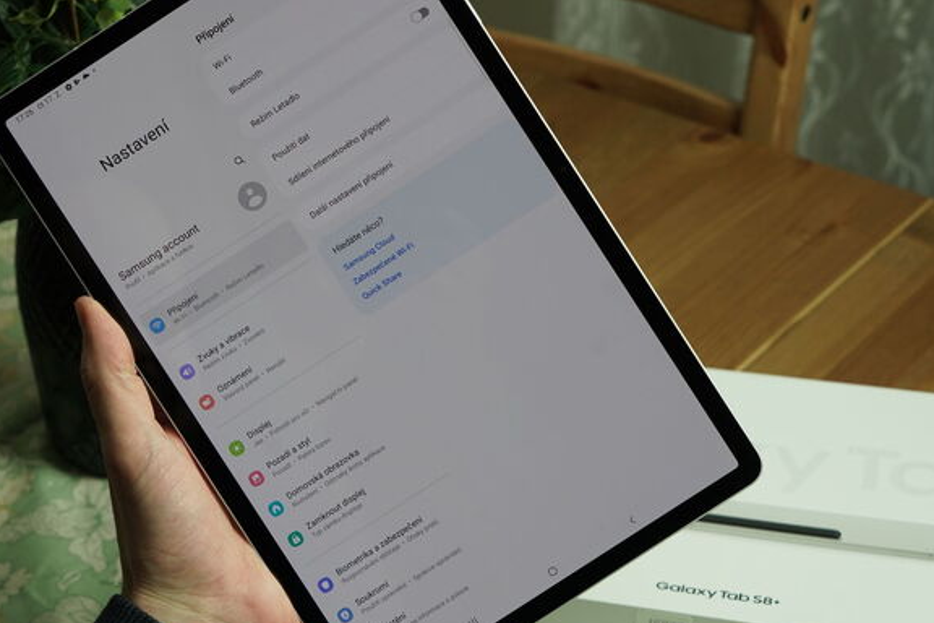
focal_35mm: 69
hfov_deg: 29.1
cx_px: 324
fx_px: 1790
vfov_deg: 19.7
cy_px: 303
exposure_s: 1/160
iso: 800
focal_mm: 48
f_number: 6.3
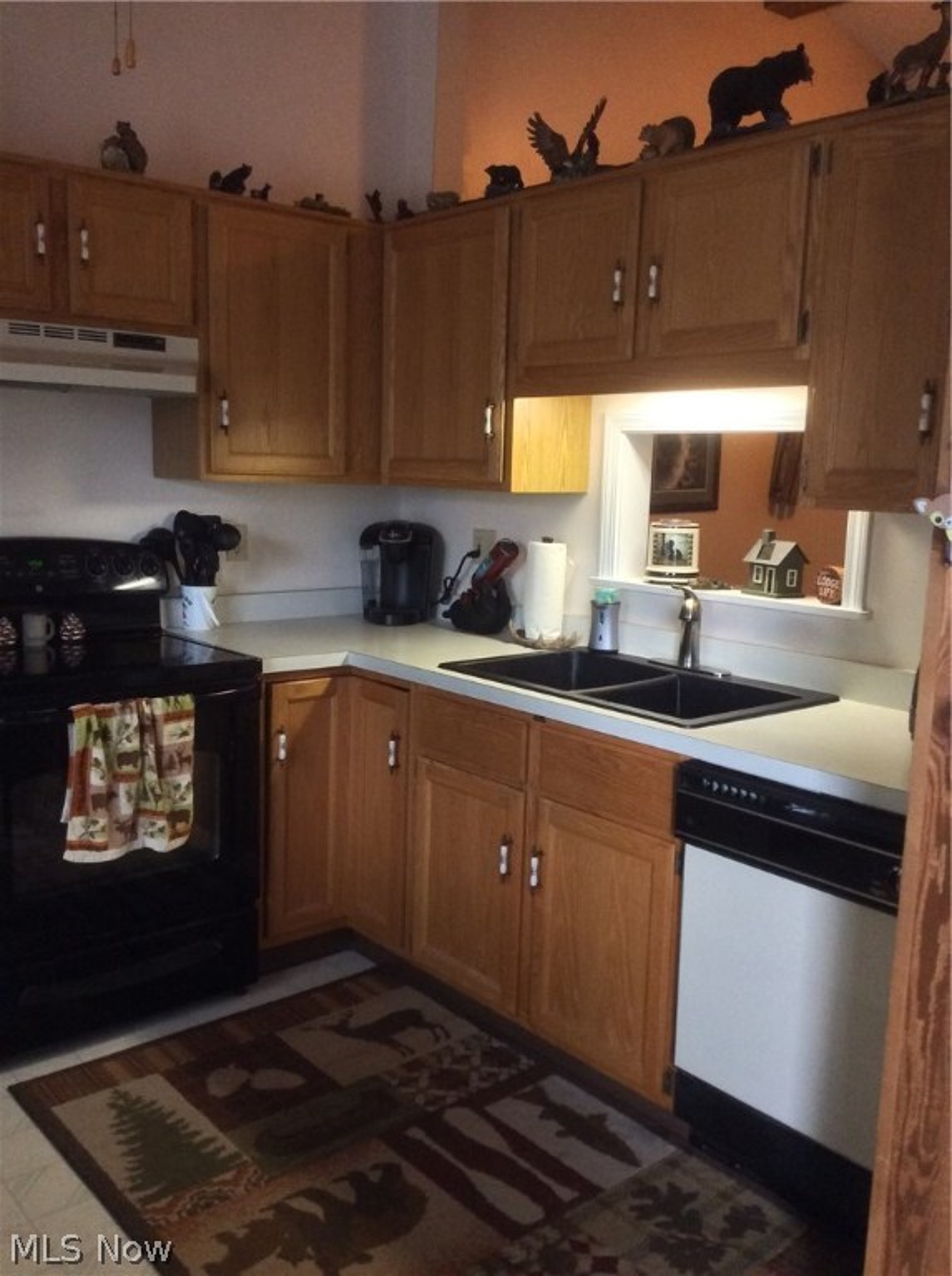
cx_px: 476
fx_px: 1177
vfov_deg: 56.9
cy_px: 638
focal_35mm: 32
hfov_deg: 44.0
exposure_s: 1/24
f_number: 2.4
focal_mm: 3.3
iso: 250
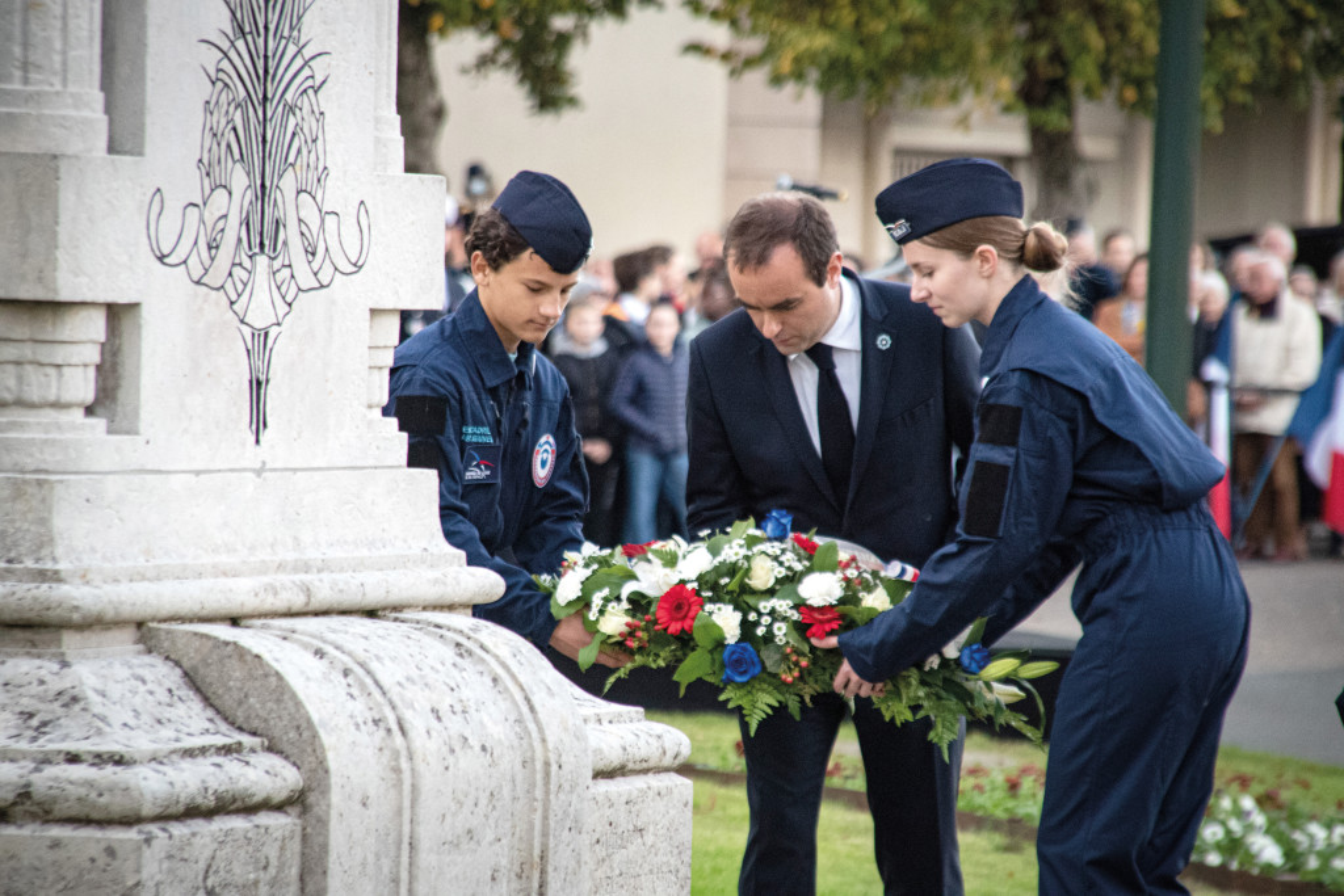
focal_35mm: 300
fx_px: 11201
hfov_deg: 6.9
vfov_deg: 4.6
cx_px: 672
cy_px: 448
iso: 3200
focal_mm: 200
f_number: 6.7
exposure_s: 1/250
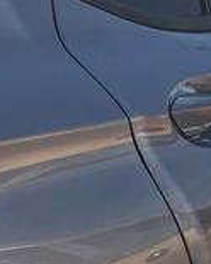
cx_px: -233
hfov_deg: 7.9
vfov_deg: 10.3
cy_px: 325
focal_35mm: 185
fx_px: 1444
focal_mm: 5.4
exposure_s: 1/2558
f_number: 1.8
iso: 25
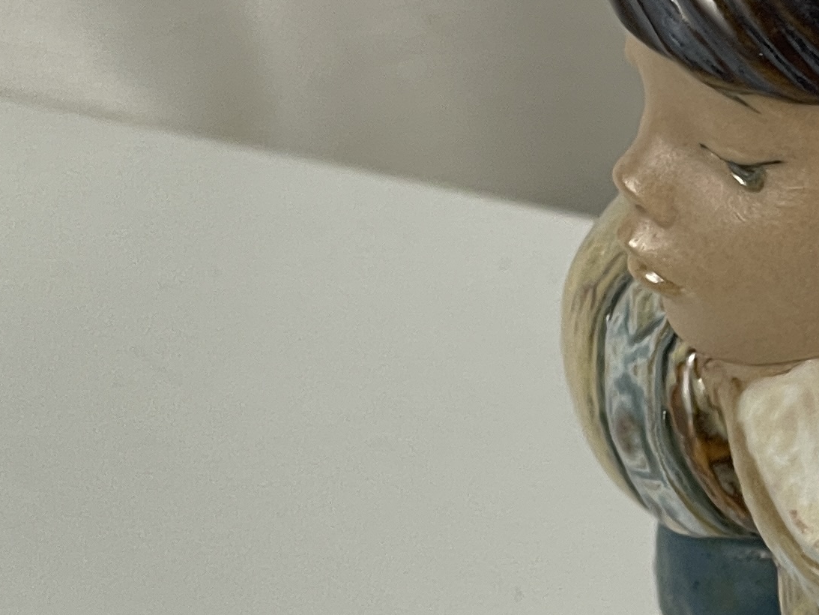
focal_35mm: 236
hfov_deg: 8.2
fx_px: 5584
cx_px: 1272
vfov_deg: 6.3
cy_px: 468
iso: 50
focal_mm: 7.5
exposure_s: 1/100
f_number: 2.2
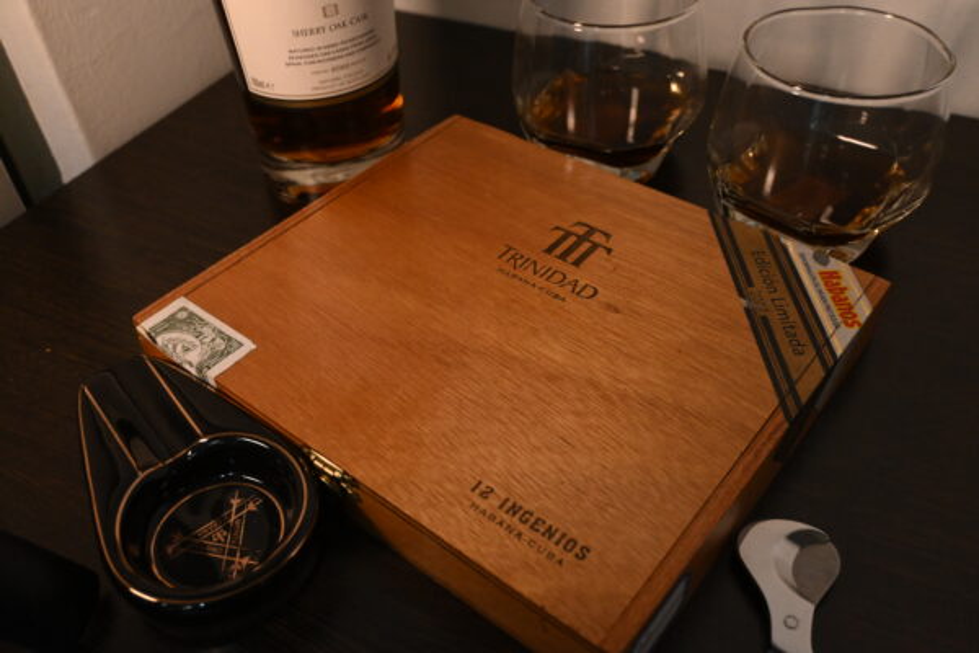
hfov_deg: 59.5
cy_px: 326
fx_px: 857
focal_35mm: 32
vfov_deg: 41.7
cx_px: 490
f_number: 5.6
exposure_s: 1/400
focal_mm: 21
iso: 2500
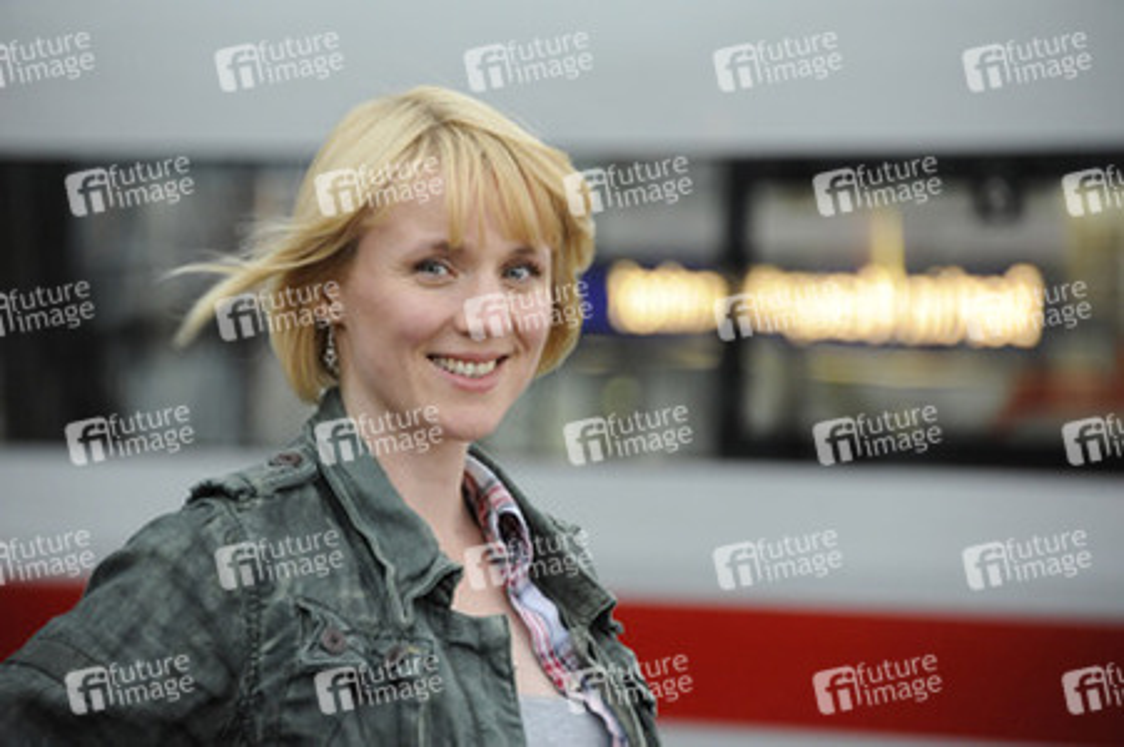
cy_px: 374
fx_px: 7176
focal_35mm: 230
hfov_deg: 9.0
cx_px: 562
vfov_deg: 6.0
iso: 4000
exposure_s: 1/60
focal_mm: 230
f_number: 5.6
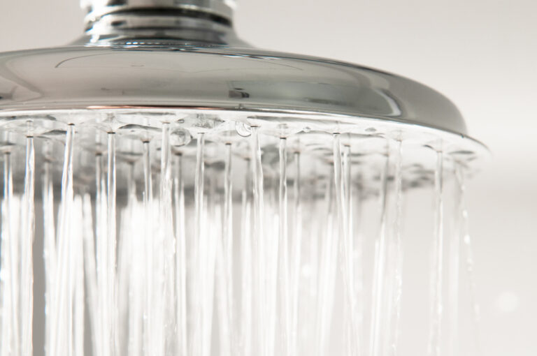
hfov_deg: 22.6
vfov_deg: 15.1
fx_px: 1341
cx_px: 268
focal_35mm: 90
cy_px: 178
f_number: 11
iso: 200
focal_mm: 60
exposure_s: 1/125
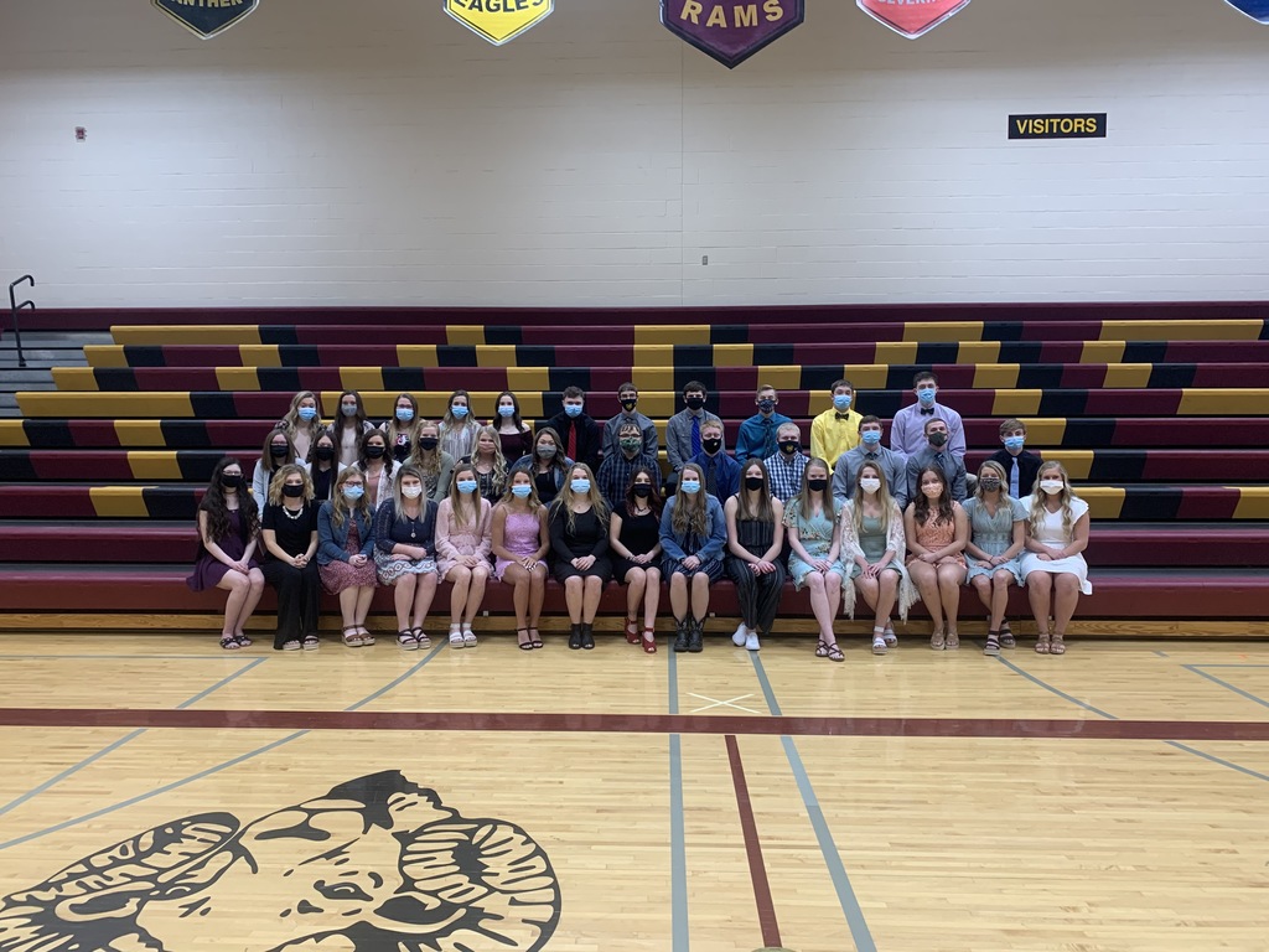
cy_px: 476
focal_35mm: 26
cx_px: 634
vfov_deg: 53.1
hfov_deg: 67.3
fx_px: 953
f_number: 1.8
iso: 100
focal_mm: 4.25
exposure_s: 1/60
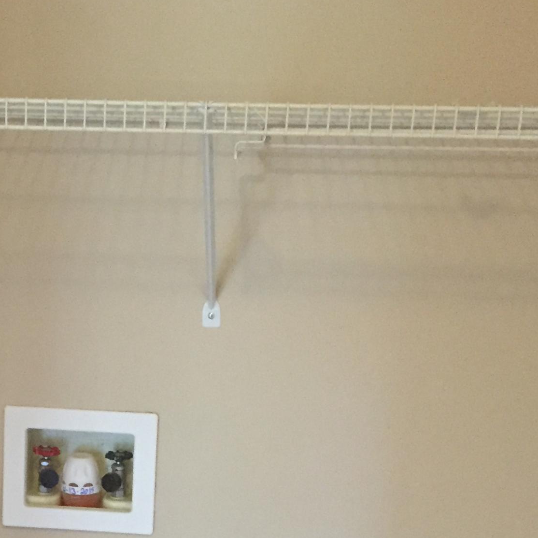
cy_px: 523
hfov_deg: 24.5
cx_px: 95
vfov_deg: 24.0
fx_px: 1213
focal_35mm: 69
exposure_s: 1/20
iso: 250
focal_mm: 4.15
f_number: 2.2
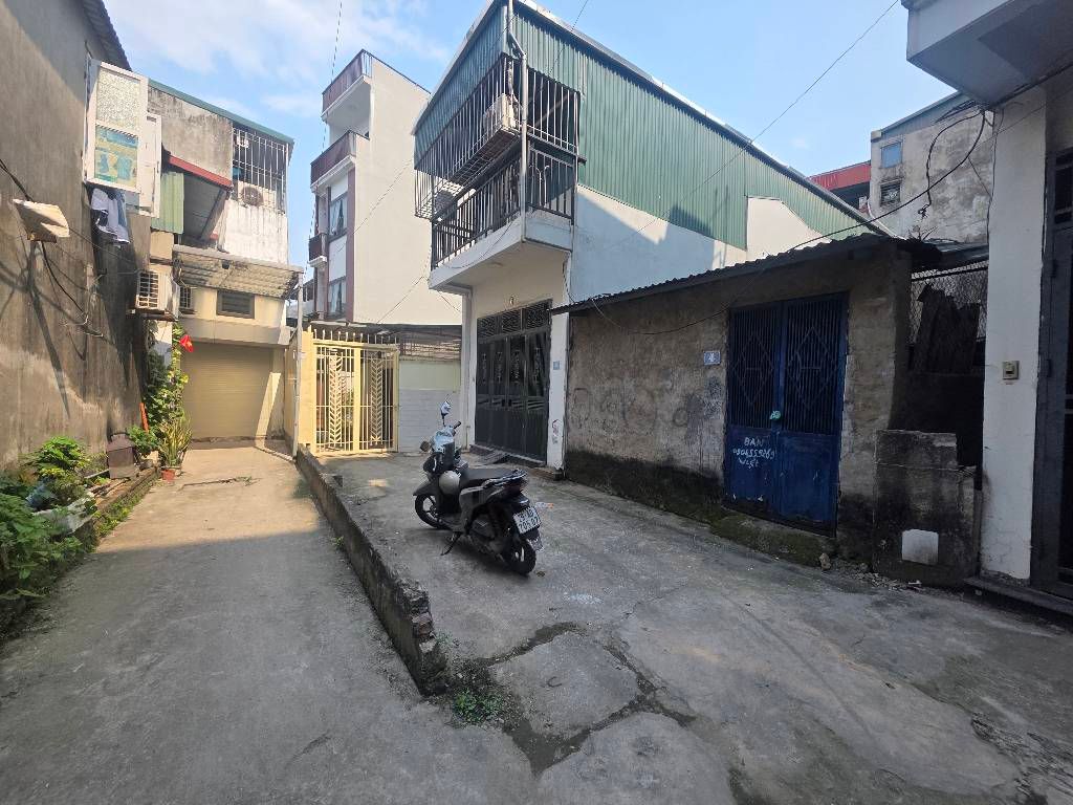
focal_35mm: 13
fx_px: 403
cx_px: 536
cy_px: 402
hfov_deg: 106.2
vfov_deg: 89.9
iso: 40
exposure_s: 1/1212
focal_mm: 2.2
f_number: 1.9
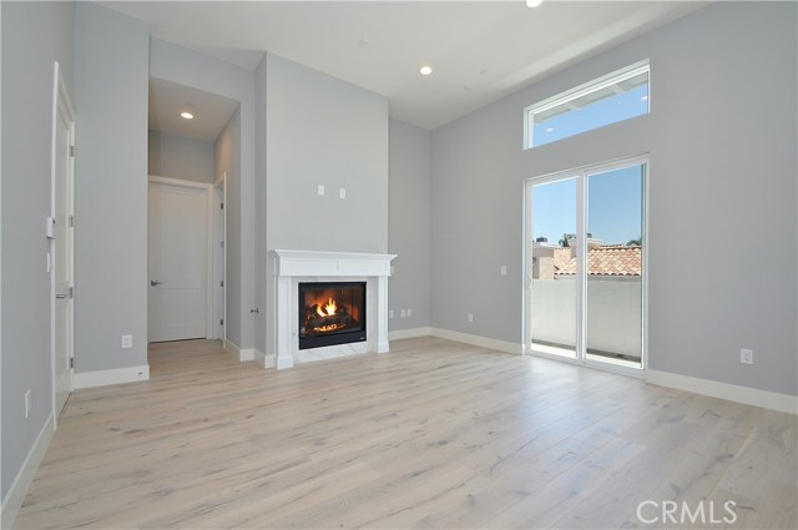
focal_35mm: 15
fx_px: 332
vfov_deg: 77.2
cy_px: 265
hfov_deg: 100.5
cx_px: 399
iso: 250
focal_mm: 10
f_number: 9
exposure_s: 1/30
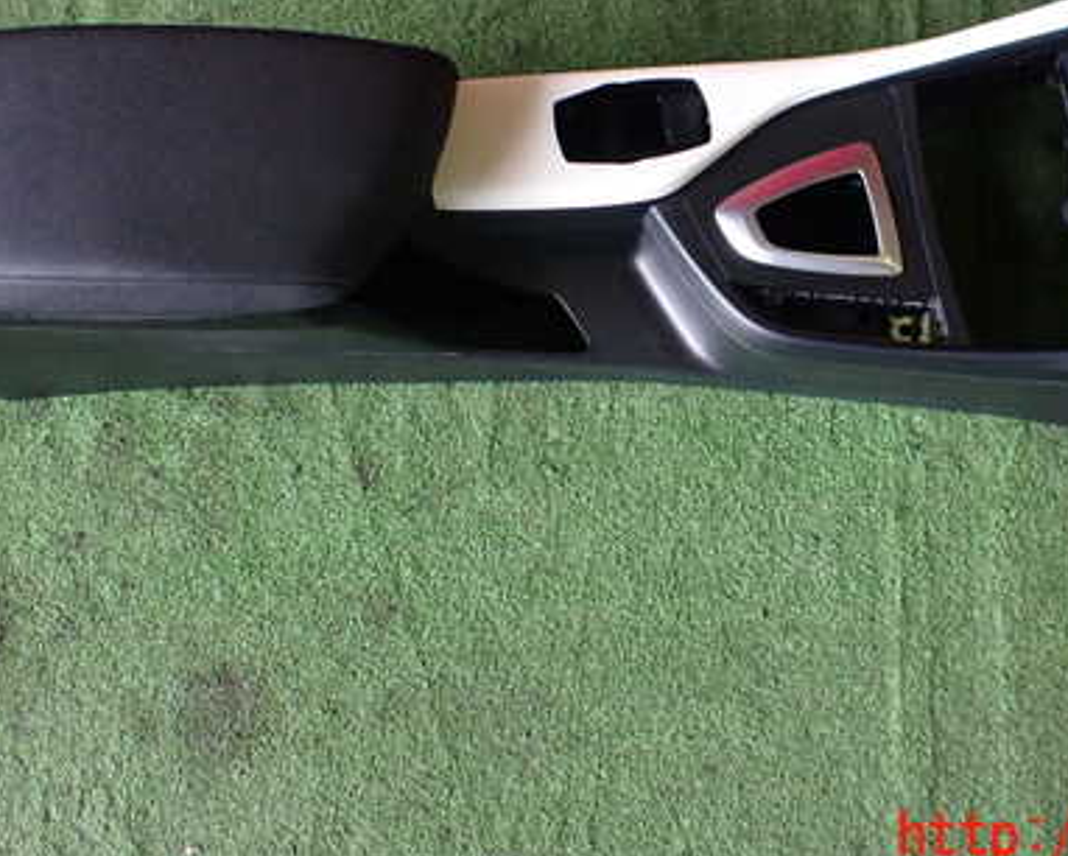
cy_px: 243
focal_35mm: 46
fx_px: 1455
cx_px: 691
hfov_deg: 39.9
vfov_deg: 32.3
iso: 400
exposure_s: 1/125
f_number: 2.3
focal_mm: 5.4
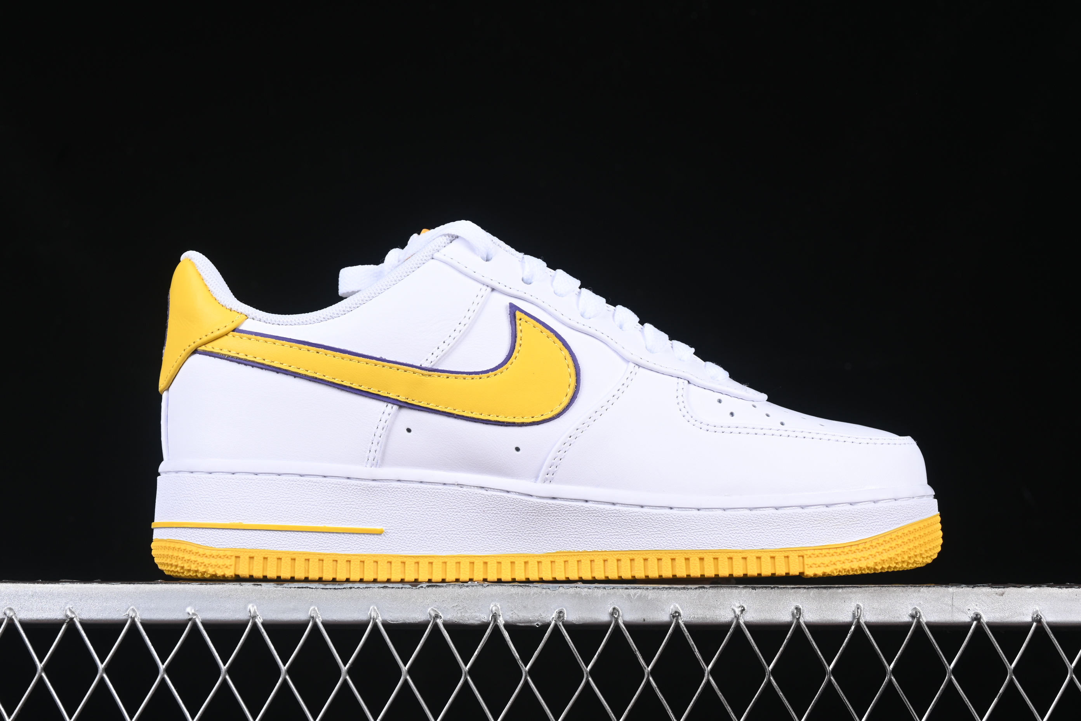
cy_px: 360
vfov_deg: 18.2
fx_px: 2252
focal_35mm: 75
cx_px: 540
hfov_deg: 27.0
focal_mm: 50
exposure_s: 1/80
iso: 160
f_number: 8
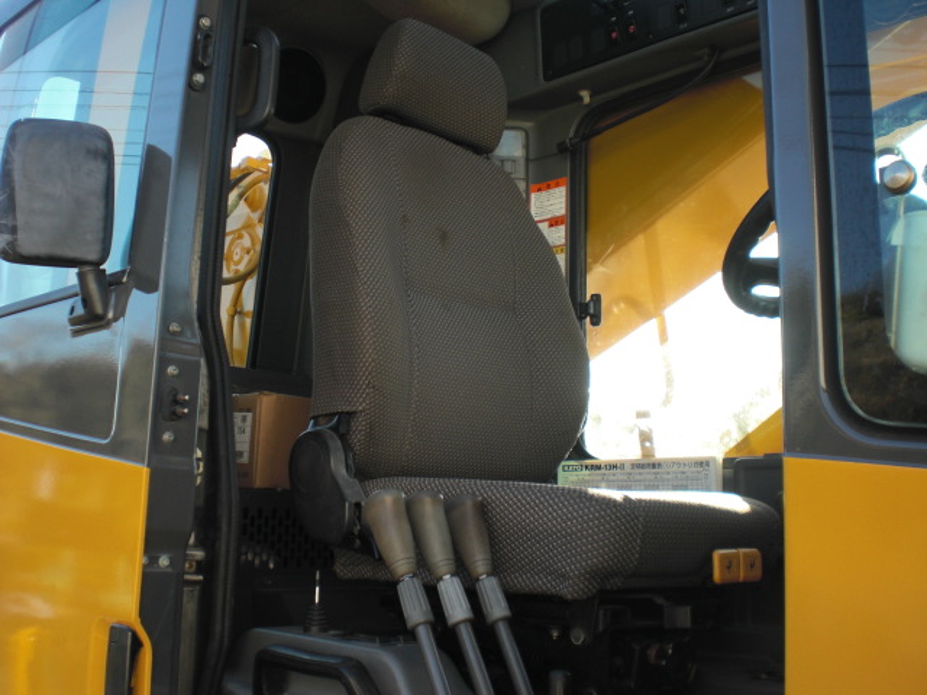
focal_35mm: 38
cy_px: 348
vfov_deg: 37.7
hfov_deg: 49.0
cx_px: 464
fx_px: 1018
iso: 64
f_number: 3.1
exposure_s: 1/200
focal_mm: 6.3
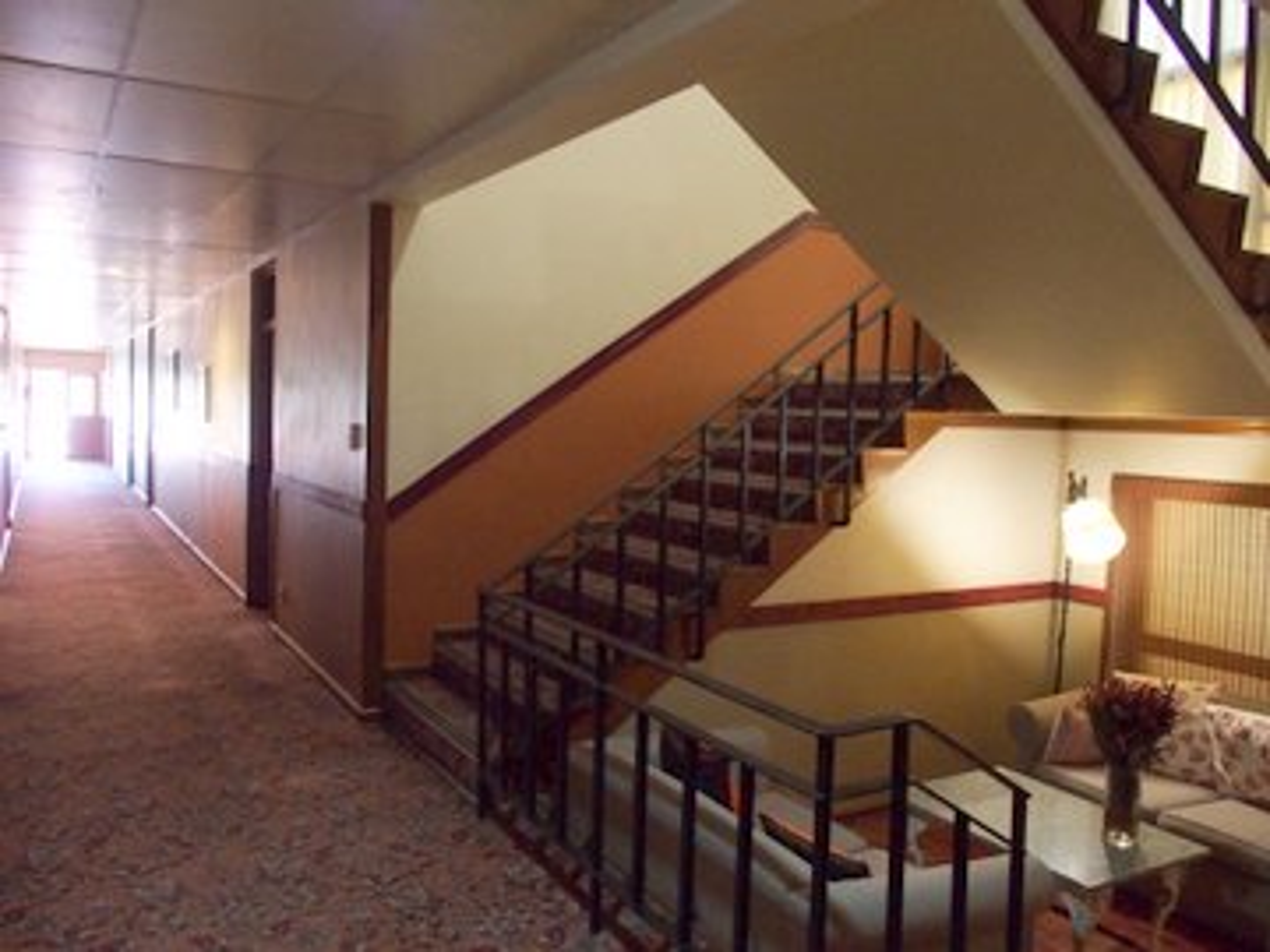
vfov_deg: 49.7
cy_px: 476
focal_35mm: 28
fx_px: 1027
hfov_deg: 63.4
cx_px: 635
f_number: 2.8
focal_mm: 6
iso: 800
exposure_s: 1/20
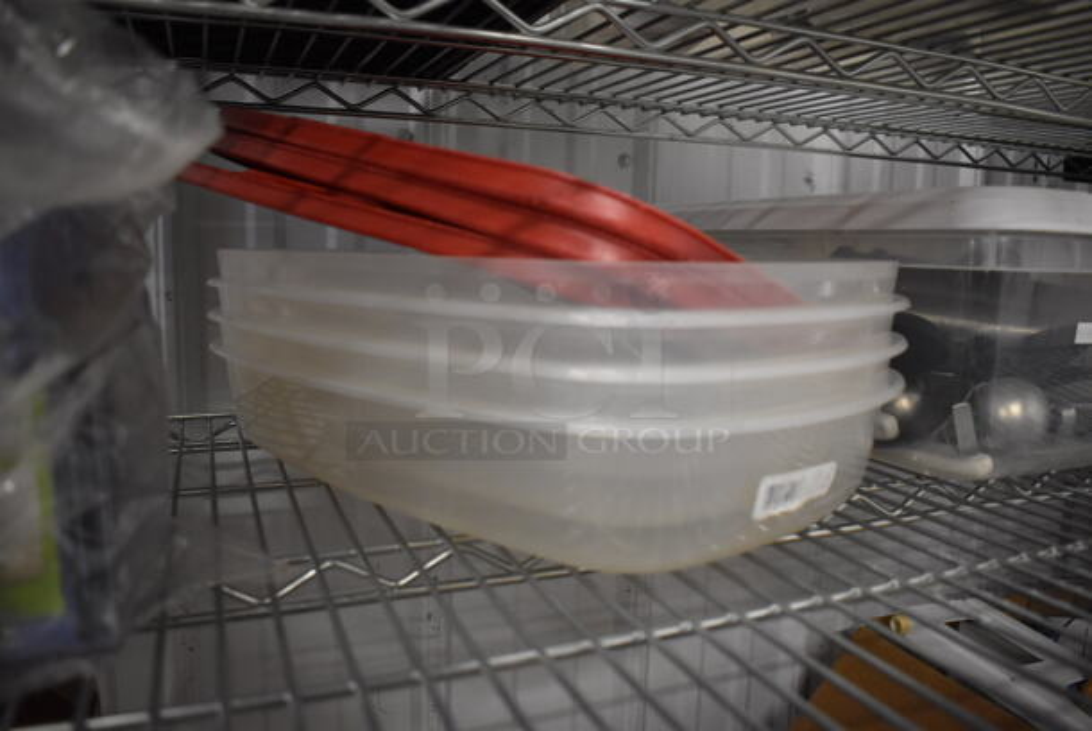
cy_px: 366
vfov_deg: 48.0
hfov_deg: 67.3
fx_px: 820
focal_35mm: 27
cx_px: 546
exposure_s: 1/125
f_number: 3.5
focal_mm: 18
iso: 2800
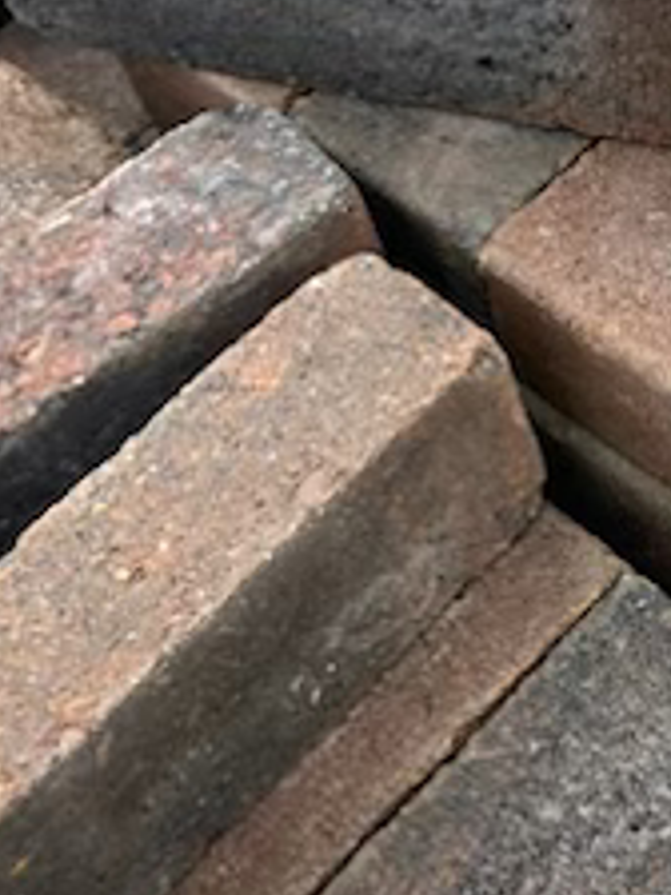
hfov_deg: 17.9
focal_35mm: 80
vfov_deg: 24.3
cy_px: 599
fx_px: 2068
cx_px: 683
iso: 25
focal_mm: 3.99
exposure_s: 1/121
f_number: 1.8
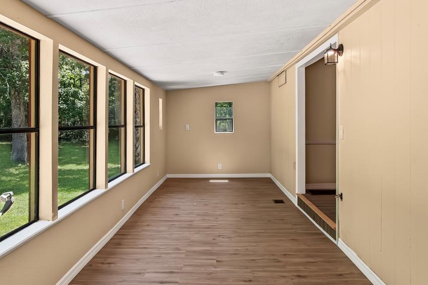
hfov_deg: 63.7
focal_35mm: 29
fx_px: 343
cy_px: 123
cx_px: 192
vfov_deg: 45.0
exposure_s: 1/100
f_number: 9
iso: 100
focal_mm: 11
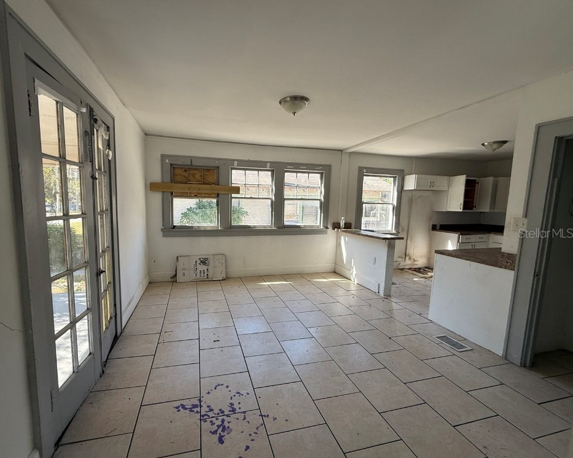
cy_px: 233
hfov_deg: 96.6
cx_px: 262
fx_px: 254
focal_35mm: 15
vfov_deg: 84.0
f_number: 2.2
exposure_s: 1/163
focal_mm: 2.22
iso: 50
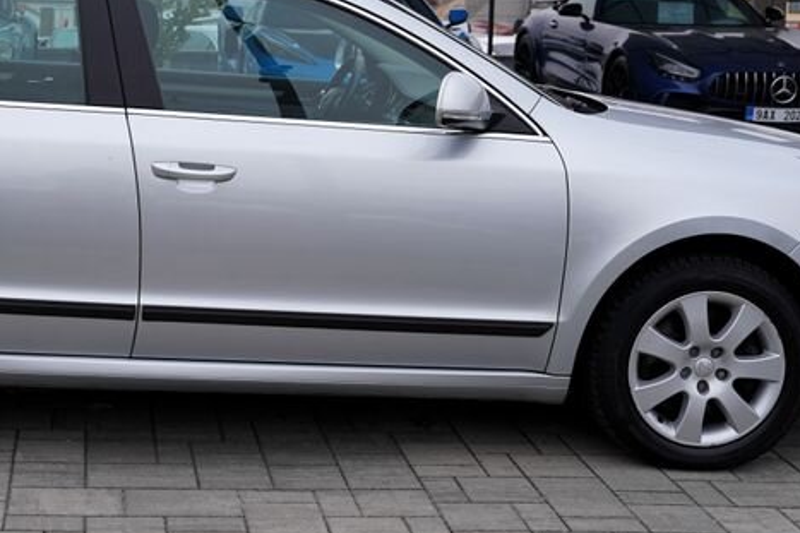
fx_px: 1510
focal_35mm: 68
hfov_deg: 28.9
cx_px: 135
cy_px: 157
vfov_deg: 19.9
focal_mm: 31
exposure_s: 1/80
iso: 100
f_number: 4
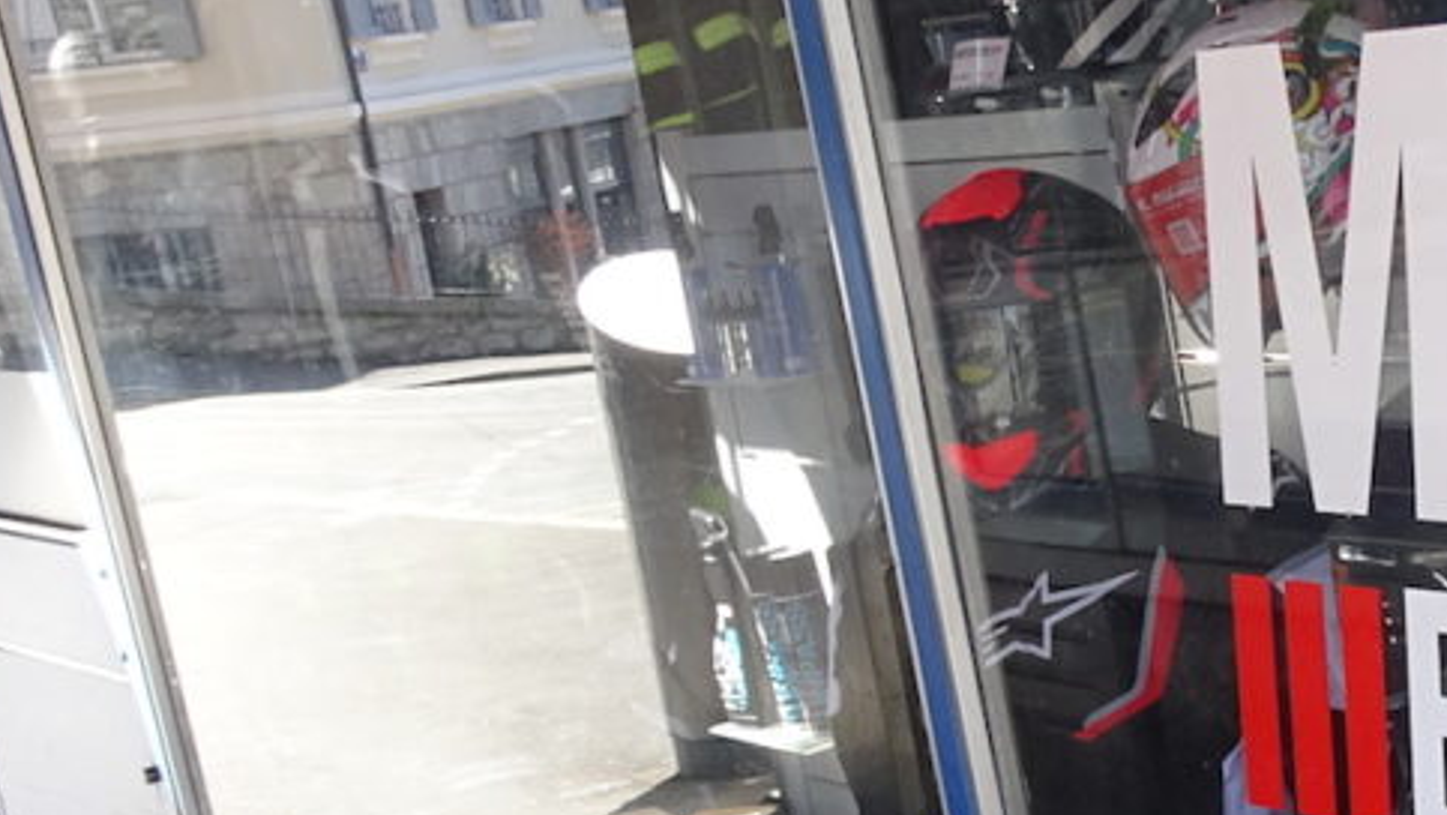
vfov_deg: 13.0
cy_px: 802
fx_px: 3531
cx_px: 1693
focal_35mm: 92
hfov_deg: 21.6
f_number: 3.5
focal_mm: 4.1
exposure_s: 1/80
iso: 80
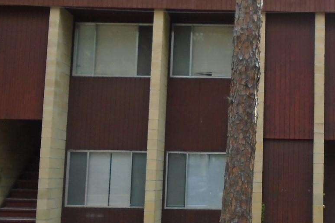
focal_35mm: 56
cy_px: 114
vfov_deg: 24.2
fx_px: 521
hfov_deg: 34.4
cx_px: 274
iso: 200
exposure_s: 1/400
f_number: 3.2
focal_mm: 4.6
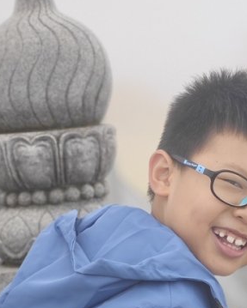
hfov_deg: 8.9
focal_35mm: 174
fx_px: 1591
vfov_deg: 11.1
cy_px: 177
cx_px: 146
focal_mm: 12.28
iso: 50
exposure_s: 1/2056
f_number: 1.8
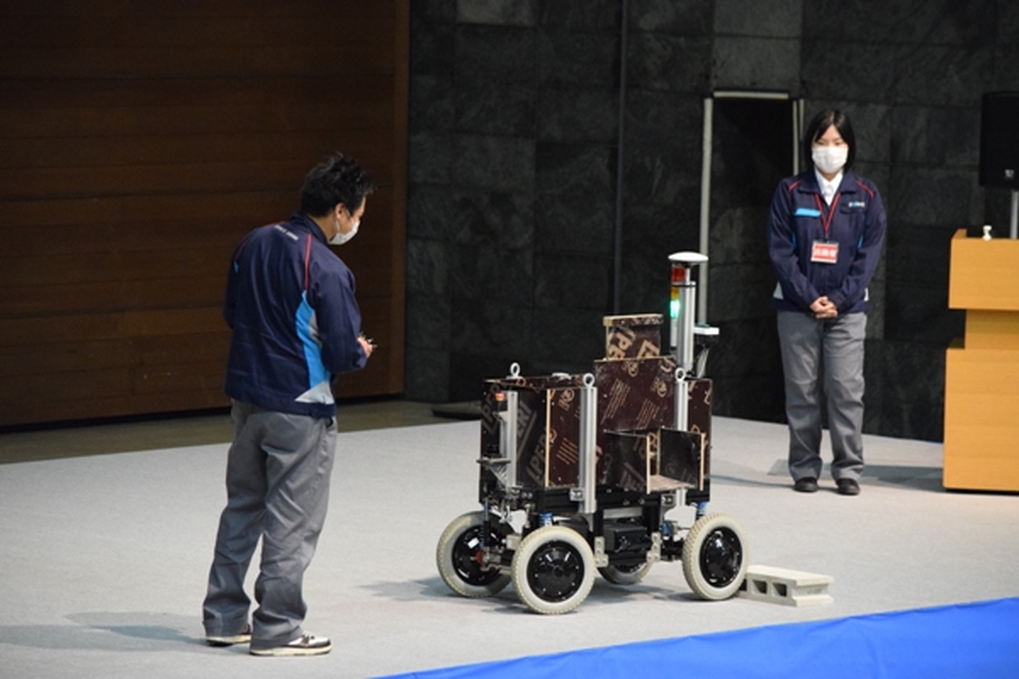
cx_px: 510
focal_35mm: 210
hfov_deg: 9.8
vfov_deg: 6.5
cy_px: 340
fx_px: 5944
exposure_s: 1/125
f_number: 4.8
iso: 4500
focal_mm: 140
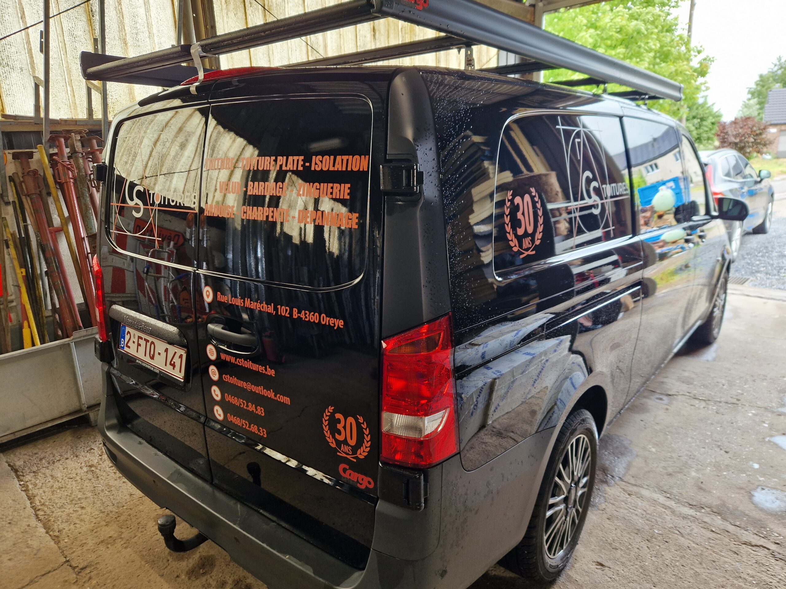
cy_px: 294
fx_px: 522
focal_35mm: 23
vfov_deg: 58.9
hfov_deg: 73.9
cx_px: 393
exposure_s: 1/100
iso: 100
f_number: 1.8
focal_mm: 5.4
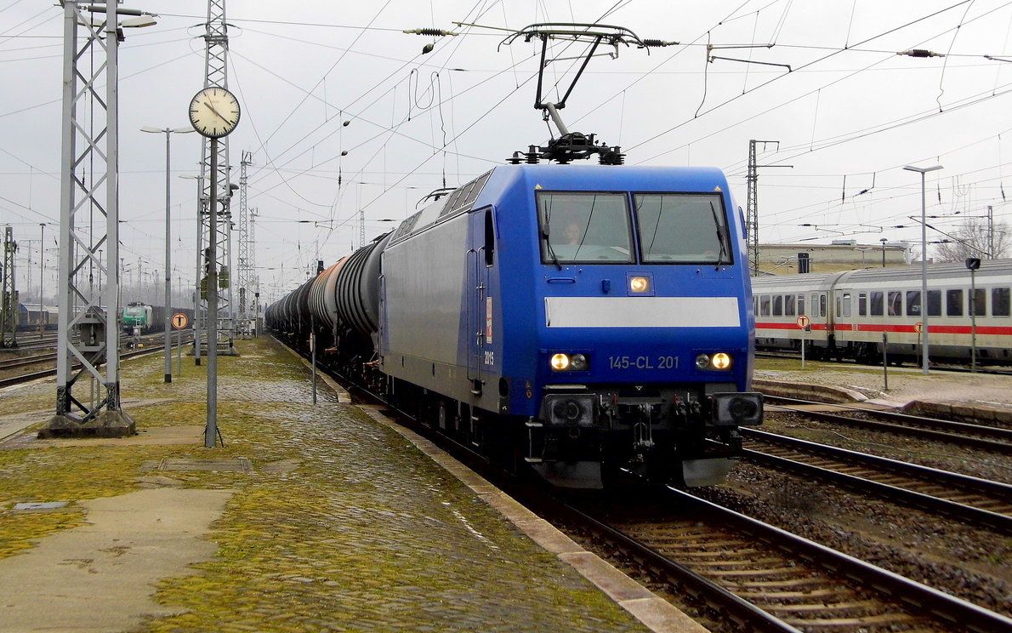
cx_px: 503
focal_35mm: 62
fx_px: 1710
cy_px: 267
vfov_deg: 20.9
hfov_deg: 33.0
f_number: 3.9
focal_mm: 10.4
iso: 100
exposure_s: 1/267
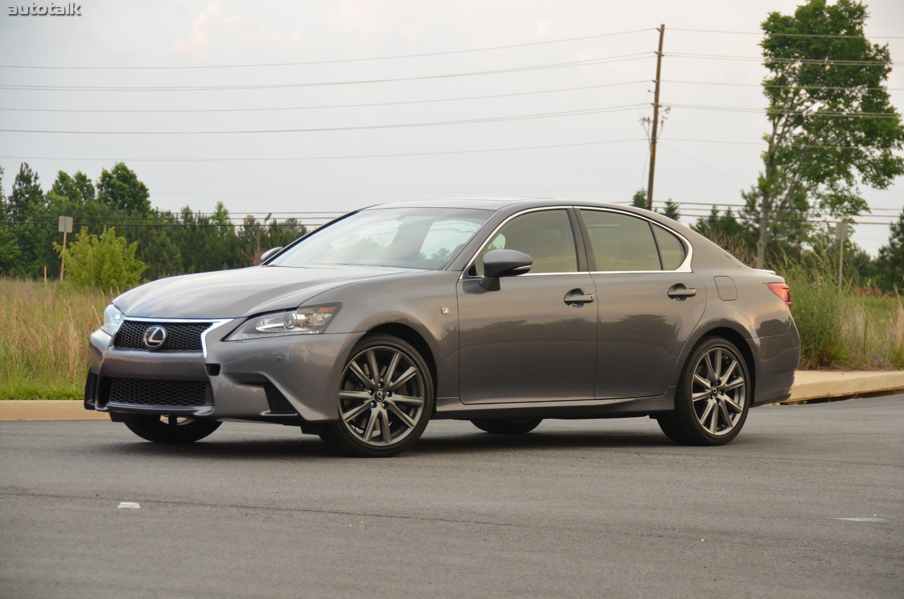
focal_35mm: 112
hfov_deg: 18.2
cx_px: 452
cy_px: 300
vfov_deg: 12.1
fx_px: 2819
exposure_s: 1/500
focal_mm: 75
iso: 1250
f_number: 5
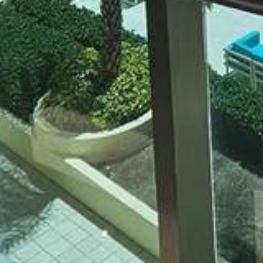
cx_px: 431
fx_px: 791
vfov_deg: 15.1
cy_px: -273
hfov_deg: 16.6
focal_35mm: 92
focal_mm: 2.2
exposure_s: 1/3737
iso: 50
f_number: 2.2
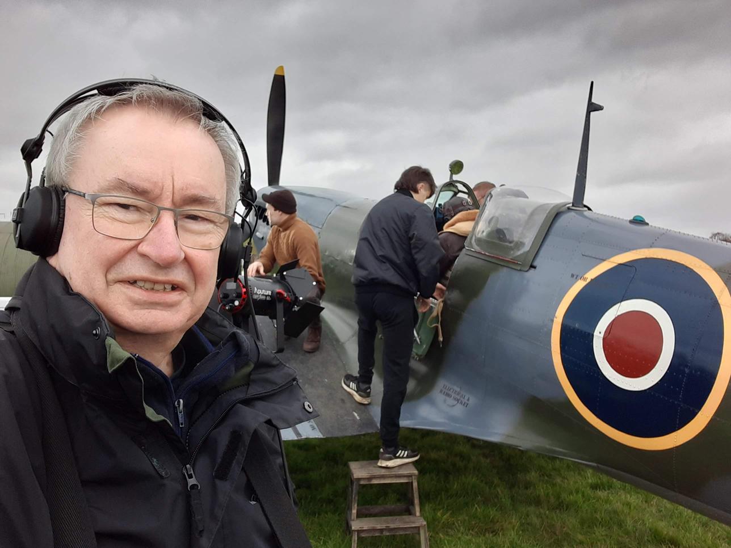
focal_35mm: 32
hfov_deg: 56.8
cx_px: 366
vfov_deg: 44.2
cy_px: 274
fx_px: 676
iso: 40
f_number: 2
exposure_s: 1/208
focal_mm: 2.66
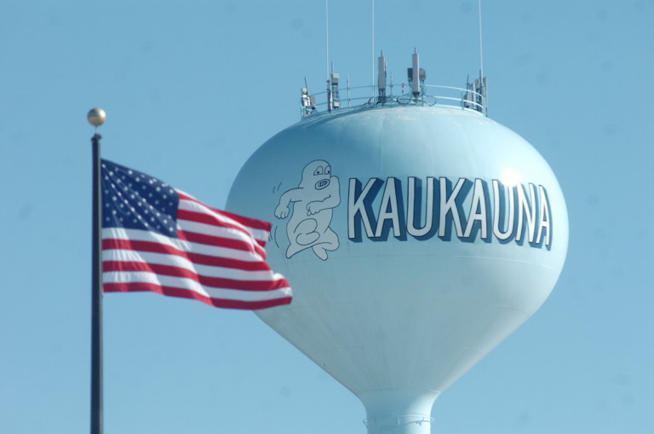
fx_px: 5032
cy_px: 217
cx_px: 327
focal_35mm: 278
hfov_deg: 7.4
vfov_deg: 4.9
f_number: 5.3
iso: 400
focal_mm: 185
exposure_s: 1/4000
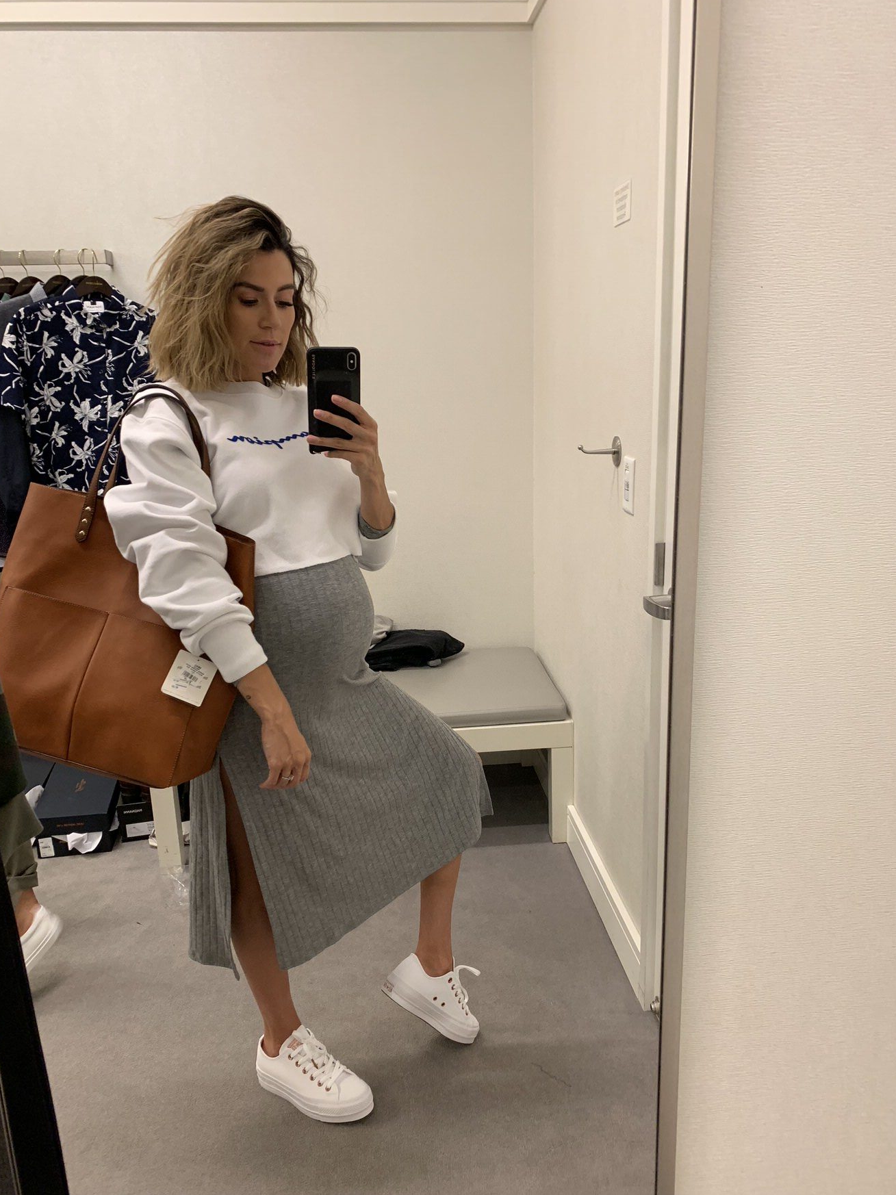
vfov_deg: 65.3
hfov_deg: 51.3
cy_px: 612
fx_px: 932
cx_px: 448
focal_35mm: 27
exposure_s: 1/60
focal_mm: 4.25
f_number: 1.8
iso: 100
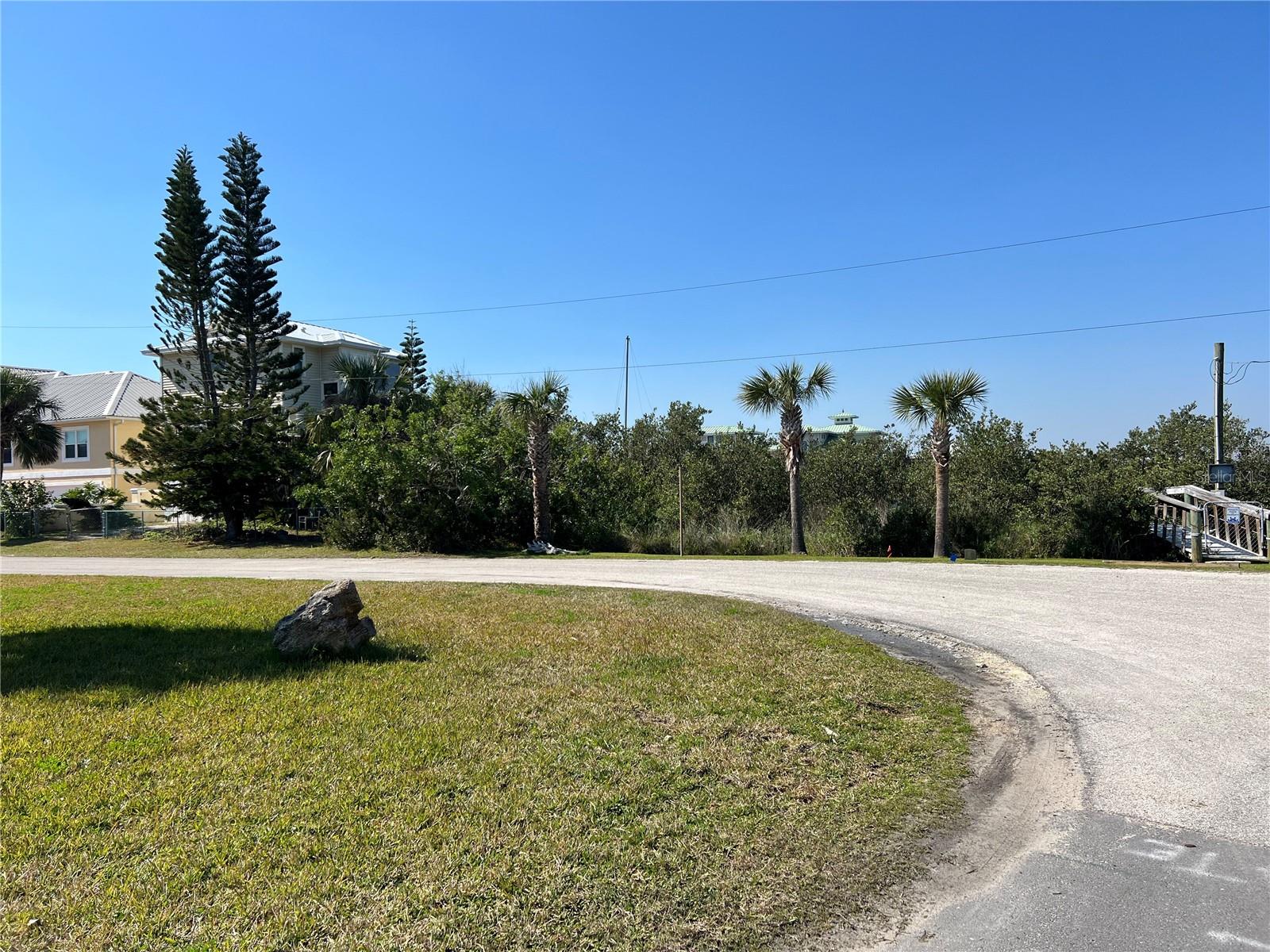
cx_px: 635
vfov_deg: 53.1
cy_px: 476
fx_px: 954
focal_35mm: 26
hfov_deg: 67.3
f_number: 1.5
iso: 50
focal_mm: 5.7
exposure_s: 1/4444
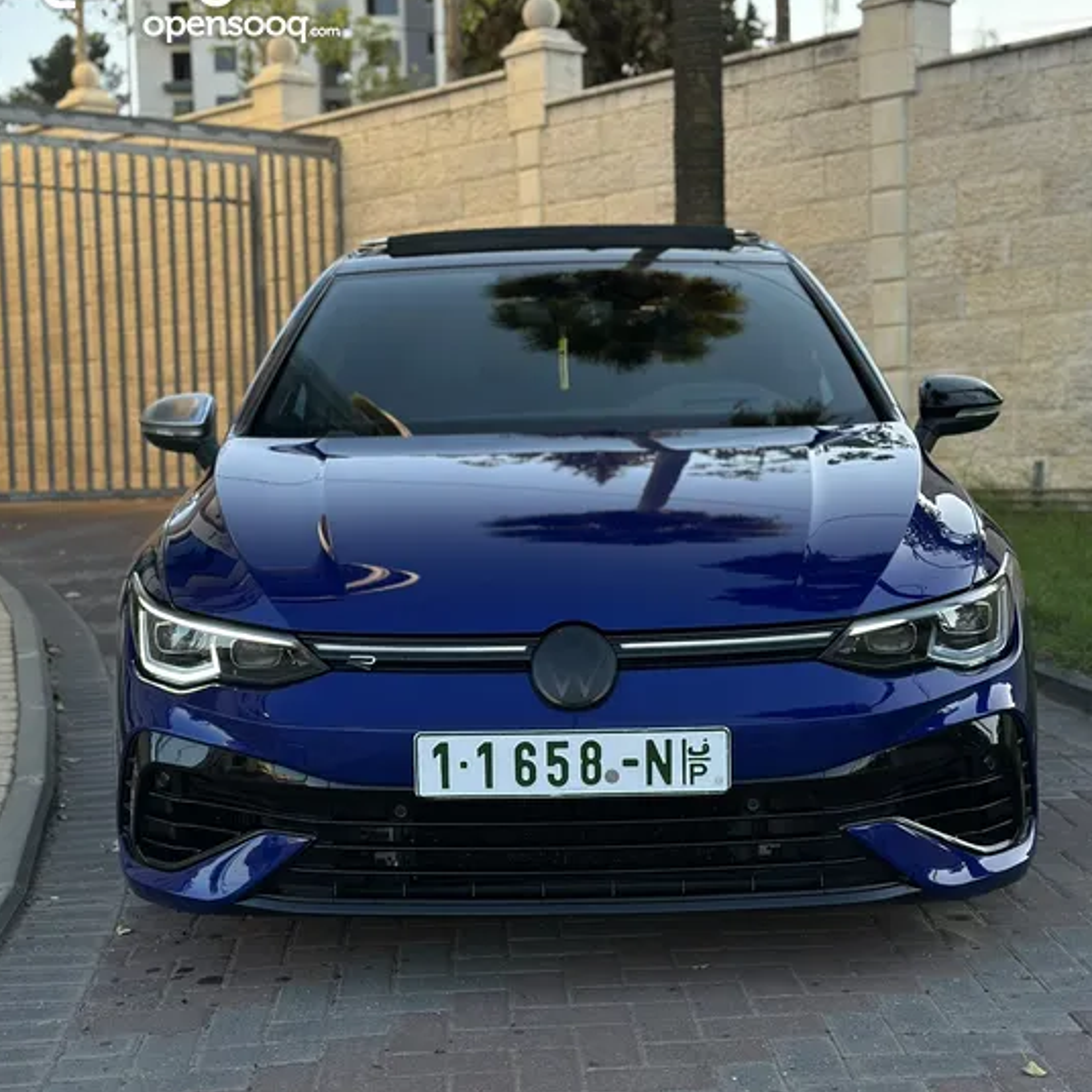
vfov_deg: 30.0
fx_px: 2034
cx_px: 544
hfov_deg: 30.0
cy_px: 627
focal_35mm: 57
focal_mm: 6.86
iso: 80
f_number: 1.78
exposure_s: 1/587
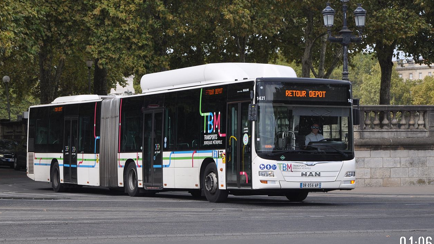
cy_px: 99
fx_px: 1335
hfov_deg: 18.5
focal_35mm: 116
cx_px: 201
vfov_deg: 10.4
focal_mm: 66
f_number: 5.3
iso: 400
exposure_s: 1/1000
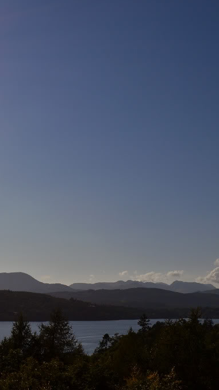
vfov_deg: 36.6
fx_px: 588
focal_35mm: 57
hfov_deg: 20.6
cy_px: 195
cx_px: 18
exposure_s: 1/640
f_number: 13
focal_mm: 24
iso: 100
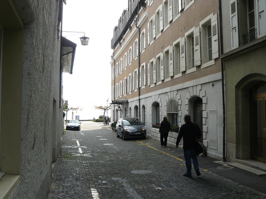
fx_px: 277
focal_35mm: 36
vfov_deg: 39.7
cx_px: 133
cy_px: 100
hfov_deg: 51.4
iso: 100
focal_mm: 6
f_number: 5
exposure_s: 1/200
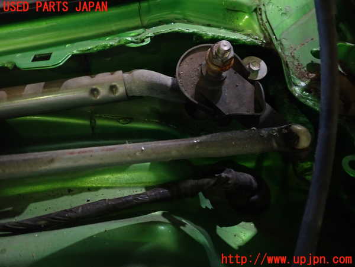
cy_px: 134
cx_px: 178
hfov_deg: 60.0
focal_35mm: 30
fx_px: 308
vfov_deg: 46.8
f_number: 2.3
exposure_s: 1/30
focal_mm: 5.4
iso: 500
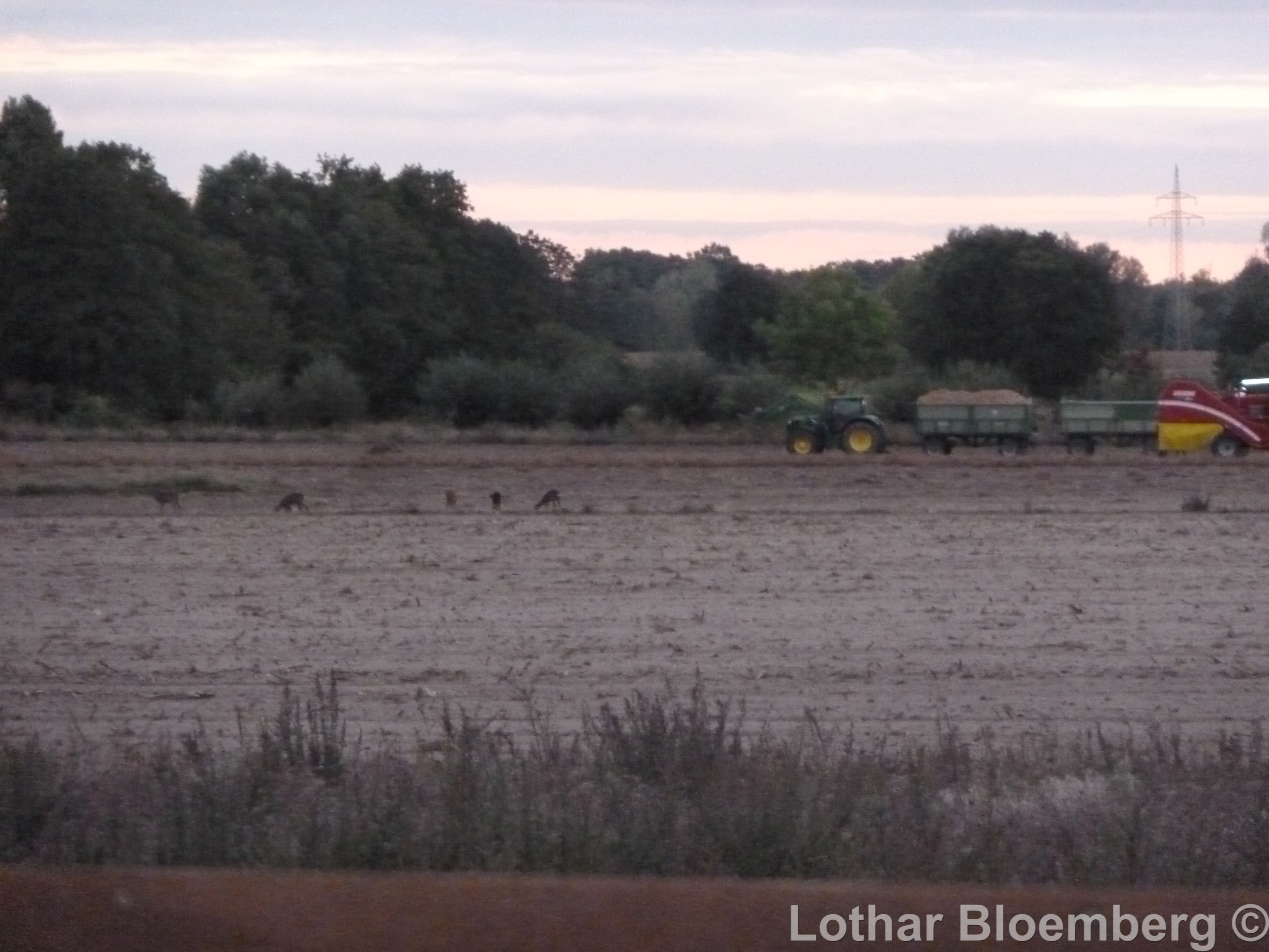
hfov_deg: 8.2
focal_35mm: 242
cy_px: 476
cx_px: 634
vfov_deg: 6.1
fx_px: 8872
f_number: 4.7
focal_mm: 39.7
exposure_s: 1/20
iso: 1600
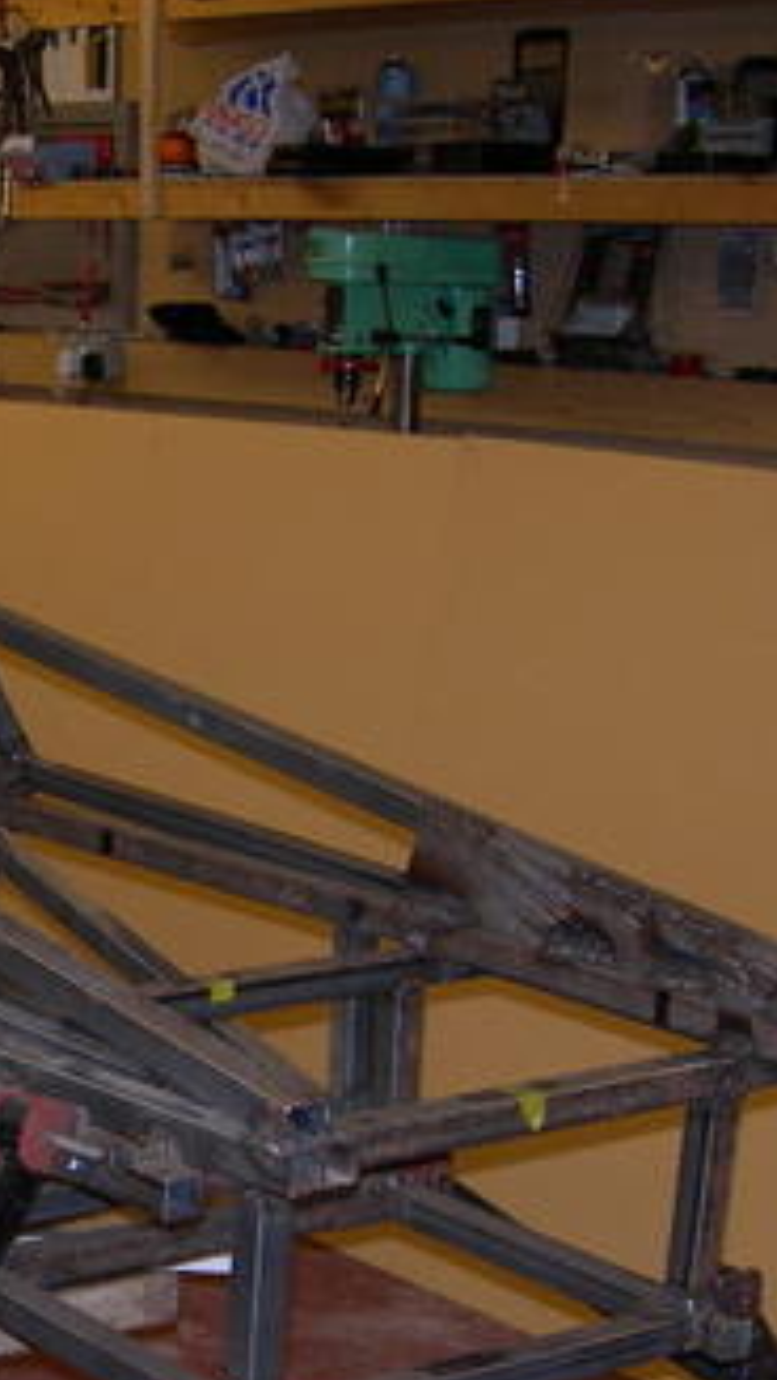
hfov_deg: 14.3
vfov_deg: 26.0
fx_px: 2966
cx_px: -228
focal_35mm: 81
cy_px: 996
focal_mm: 7.8
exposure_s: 1/60.1
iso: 68
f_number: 2.8
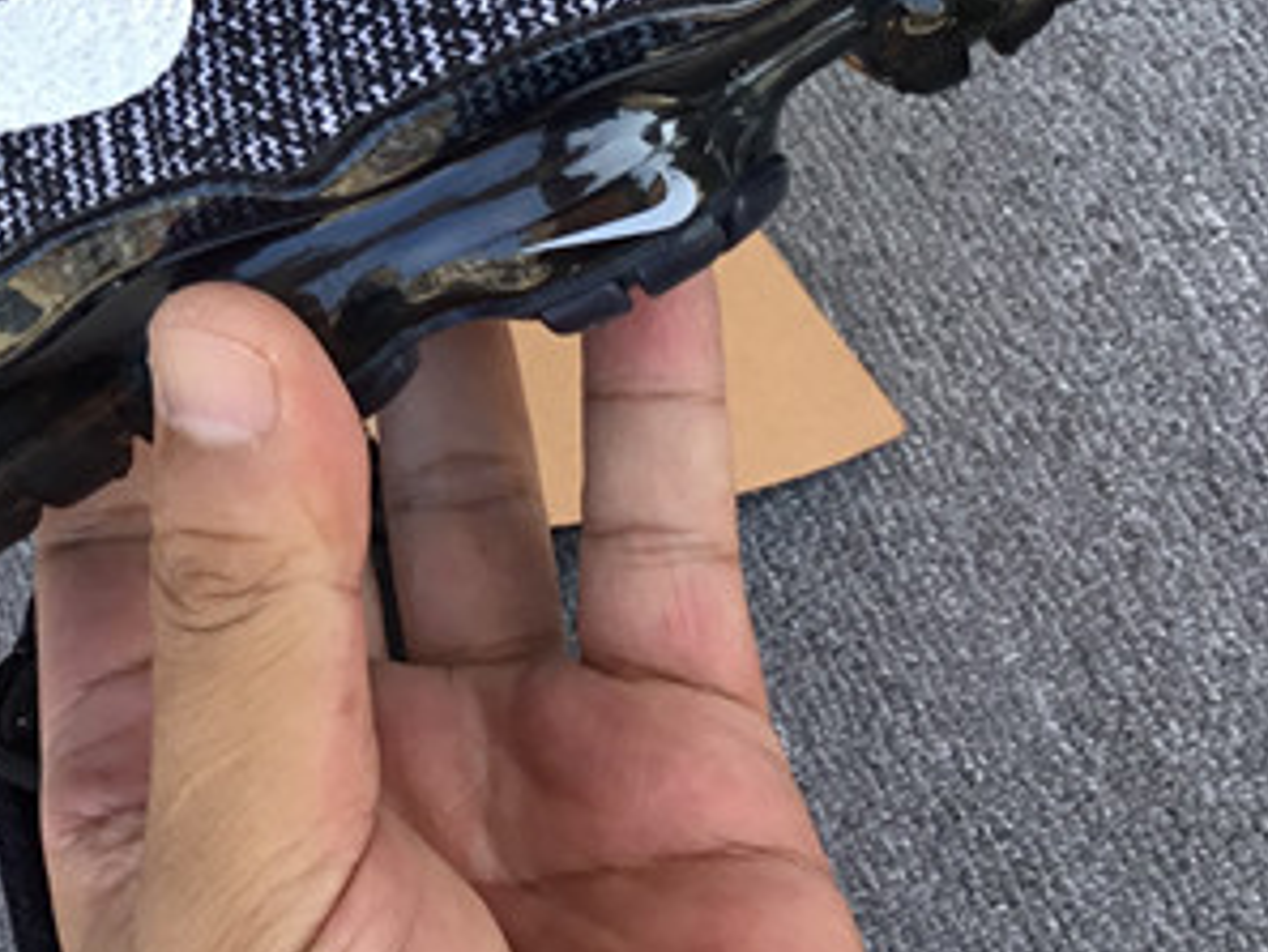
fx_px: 3445
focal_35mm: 94
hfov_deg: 20.3
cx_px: 51
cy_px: -177
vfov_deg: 15.2
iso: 25
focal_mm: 3.3
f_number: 2.4
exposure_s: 1/109
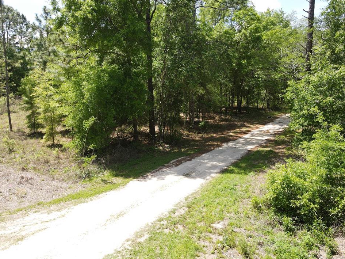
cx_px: 171
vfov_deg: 53.0
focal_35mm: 26
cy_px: 122
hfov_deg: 67.3
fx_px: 259
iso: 100
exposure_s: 1/200
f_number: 2.8
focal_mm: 4.5
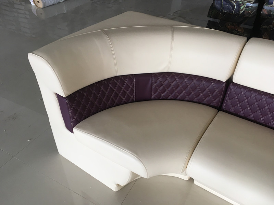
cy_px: 102
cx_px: 137
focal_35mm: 29
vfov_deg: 48.2
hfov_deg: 61.7
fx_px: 230
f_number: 2.2
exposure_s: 1/33
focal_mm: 4.15
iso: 32
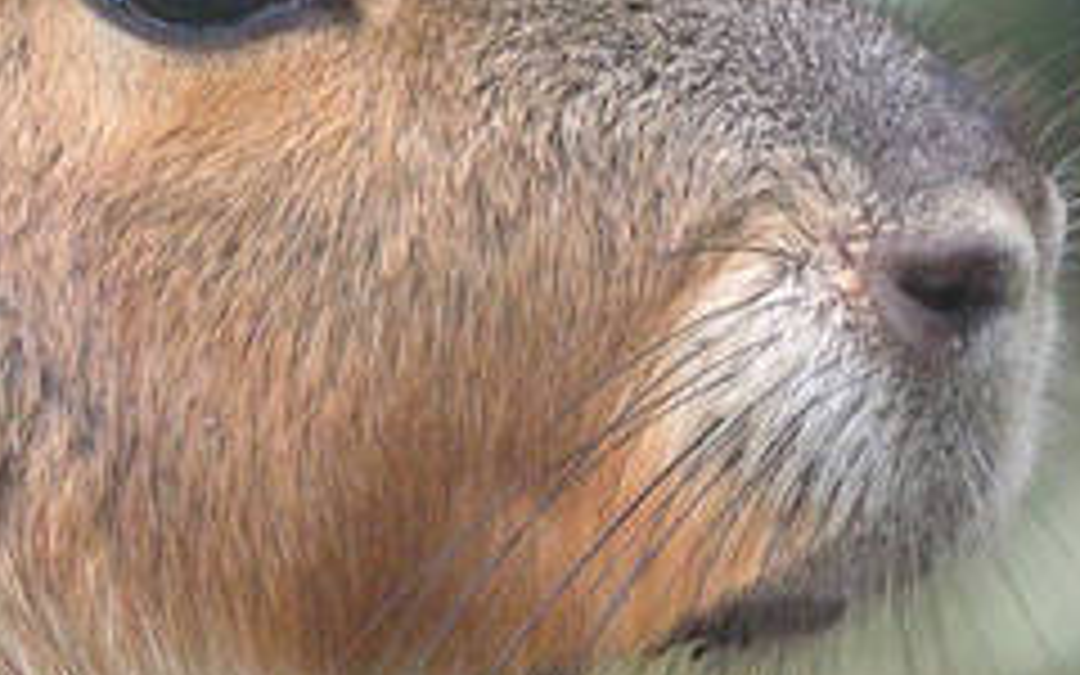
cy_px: -153
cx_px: 266
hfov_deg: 2.0
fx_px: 31553
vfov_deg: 1.2
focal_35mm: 1072
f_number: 5.3
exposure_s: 1/125
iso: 1250
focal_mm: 240
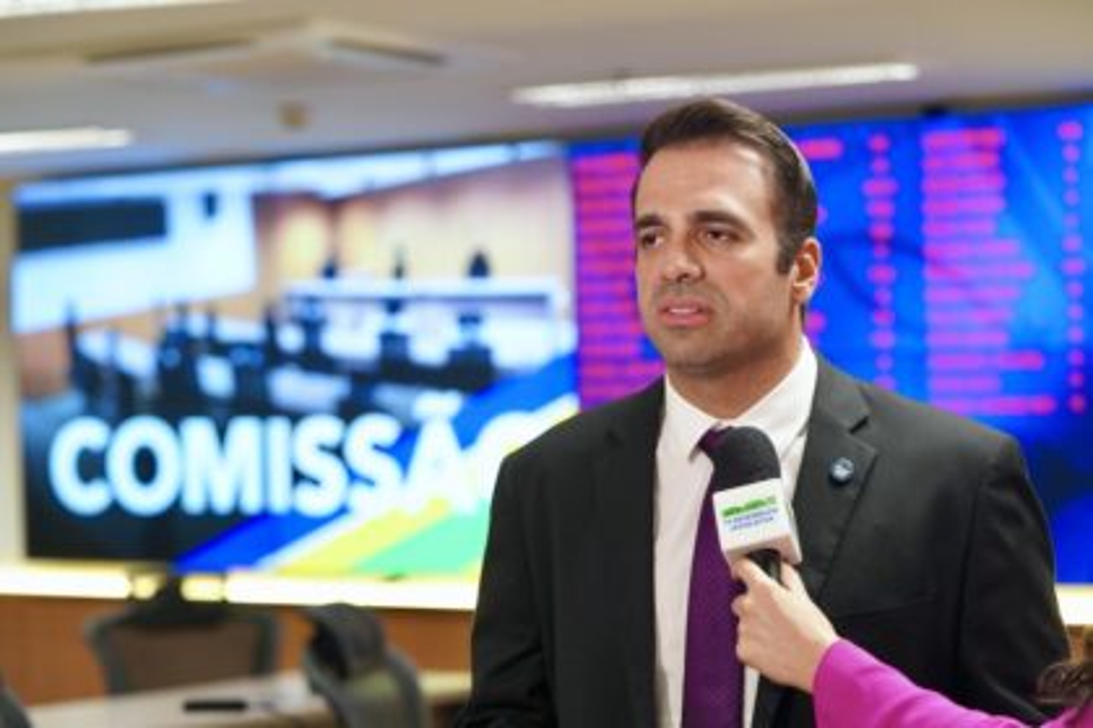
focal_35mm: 88
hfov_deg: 23.1
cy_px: 364
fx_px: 2672
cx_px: 546
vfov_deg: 15.5
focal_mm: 88
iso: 2500
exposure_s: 1/160
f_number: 4
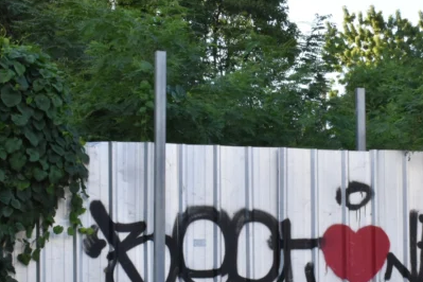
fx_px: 998
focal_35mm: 85
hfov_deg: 23.7
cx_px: 315
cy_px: 228
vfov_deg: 16.0
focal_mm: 31
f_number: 29
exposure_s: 1/50
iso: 900
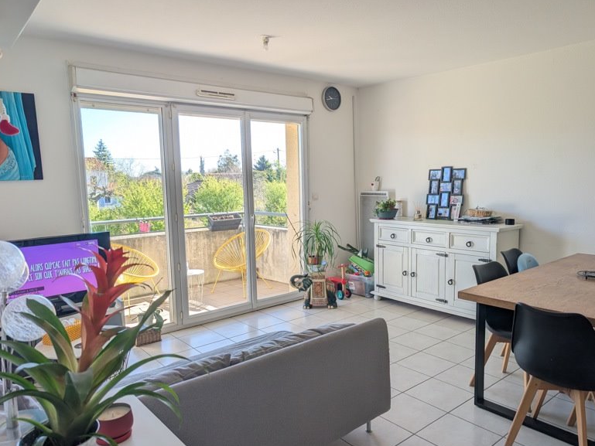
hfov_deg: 69.4
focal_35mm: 25
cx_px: 303
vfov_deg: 54.9
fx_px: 430
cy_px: 230
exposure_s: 1/194
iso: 22
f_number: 1.68
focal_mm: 6.9
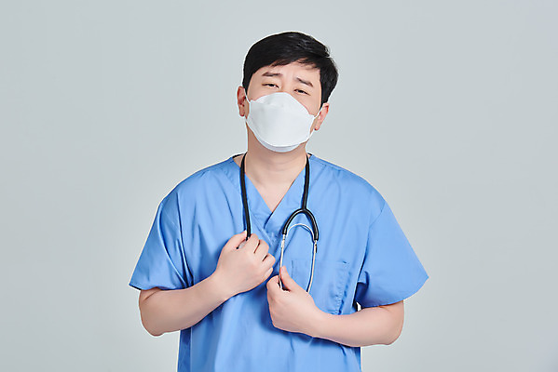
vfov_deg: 10.6
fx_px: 2016
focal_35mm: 130
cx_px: 279
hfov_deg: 15.8
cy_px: 186
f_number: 14
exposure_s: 1/125
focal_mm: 130
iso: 100
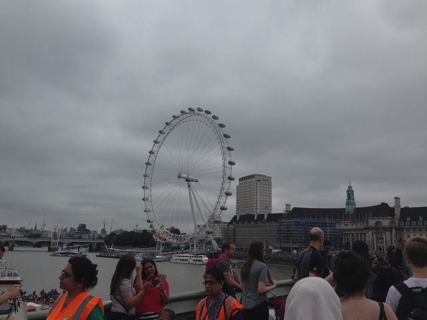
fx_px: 407
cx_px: 214
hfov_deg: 55.4
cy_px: 160
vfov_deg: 42.9
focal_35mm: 33
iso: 50
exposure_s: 1/2262
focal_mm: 4.12
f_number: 2.4
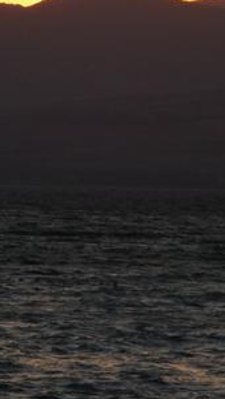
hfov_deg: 1.7
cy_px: 101
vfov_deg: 3.0
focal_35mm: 712
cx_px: 81
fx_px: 7543
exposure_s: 1/200
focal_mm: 47
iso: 100
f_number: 4.9
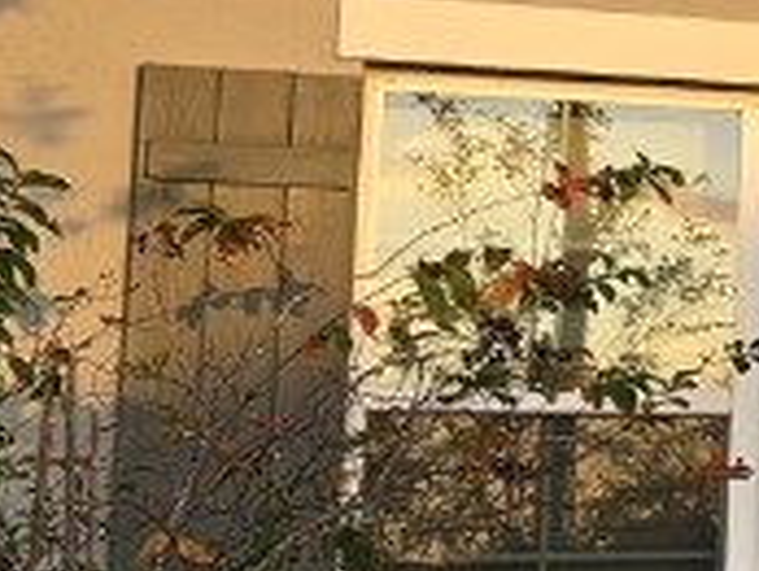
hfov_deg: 12.2
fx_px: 2964
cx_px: 1701
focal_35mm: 135
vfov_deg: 11.0
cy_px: 135
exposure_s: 1/180
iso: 12
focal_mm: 6.3
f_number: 1.7
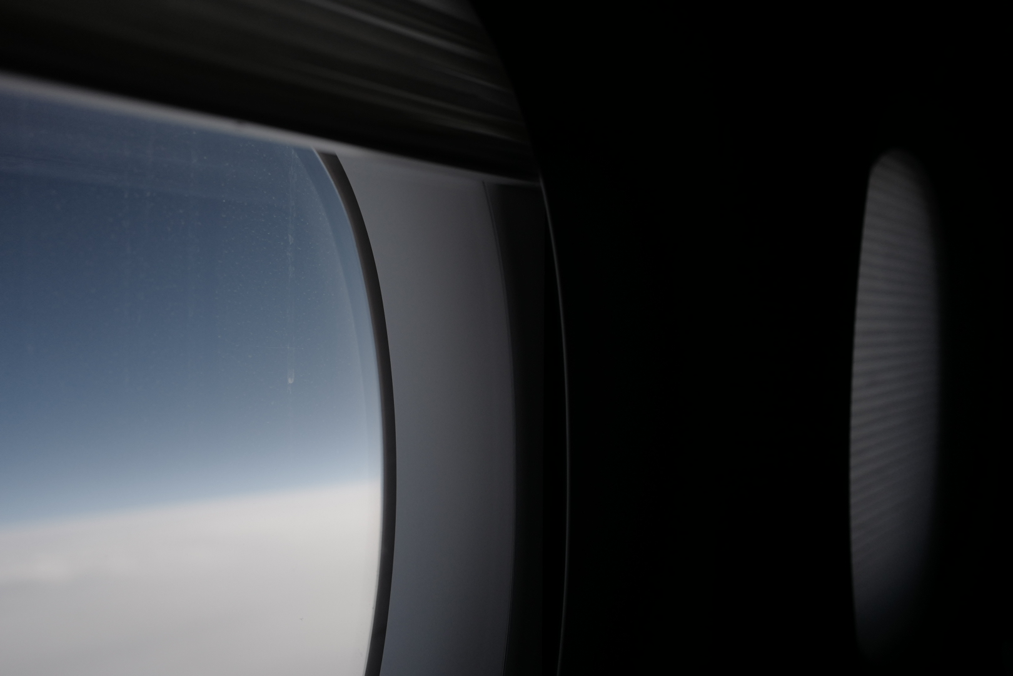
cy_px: 338
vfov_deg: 46.4
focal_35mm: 28
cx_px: 506
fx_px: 788
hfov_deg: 65.5
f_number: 2.8
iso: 400
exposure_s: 1/8000
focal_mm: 28
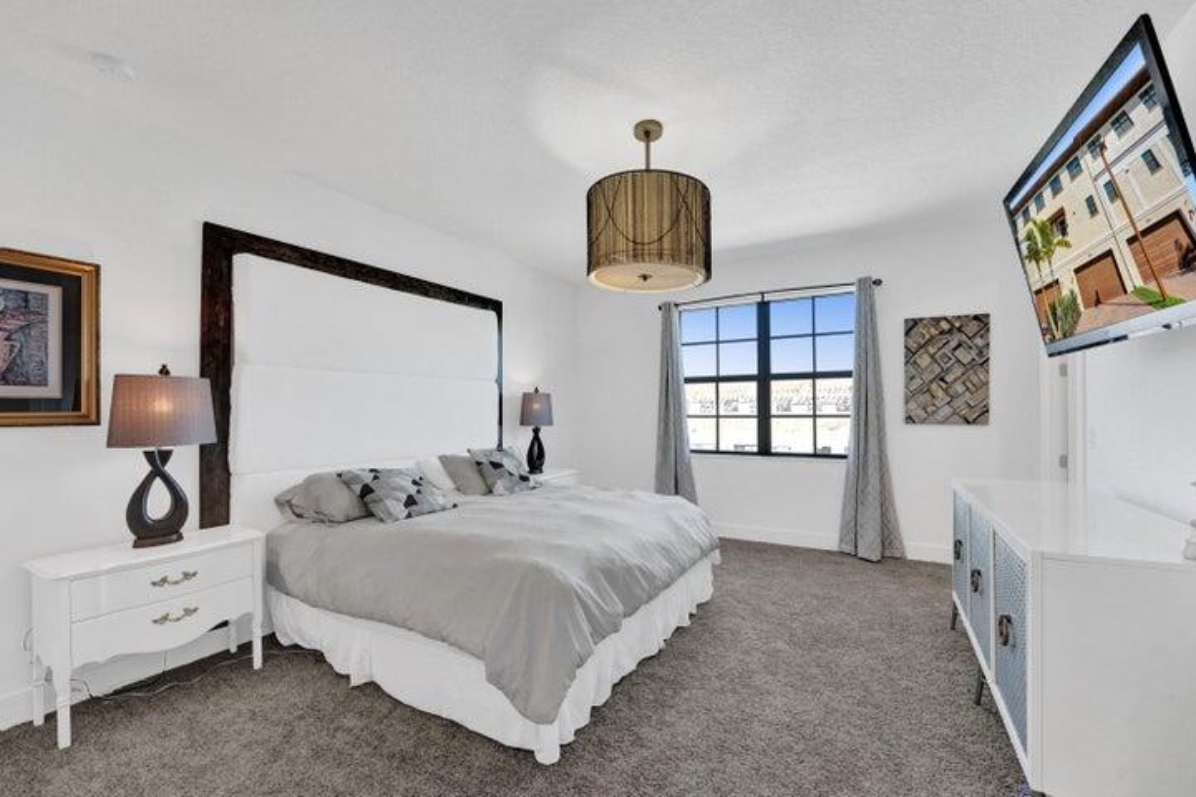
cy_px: 398
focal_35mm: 14
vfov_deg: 81.2
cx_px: 598
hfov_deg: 104.3
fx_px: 465
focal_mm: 14
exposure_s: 1/250
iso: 2500
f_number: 8
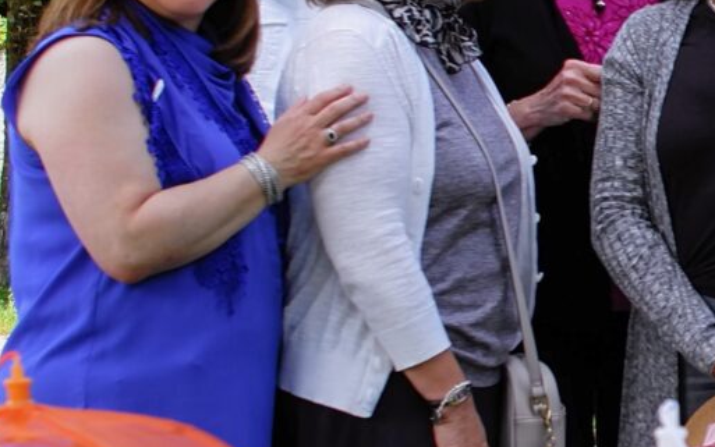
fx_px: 2690
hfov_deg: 14.3
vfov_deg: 9.5
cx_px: 1030
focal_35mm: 138
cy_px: 226
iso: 100
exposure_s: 1/400
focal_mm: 23
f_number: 4.5
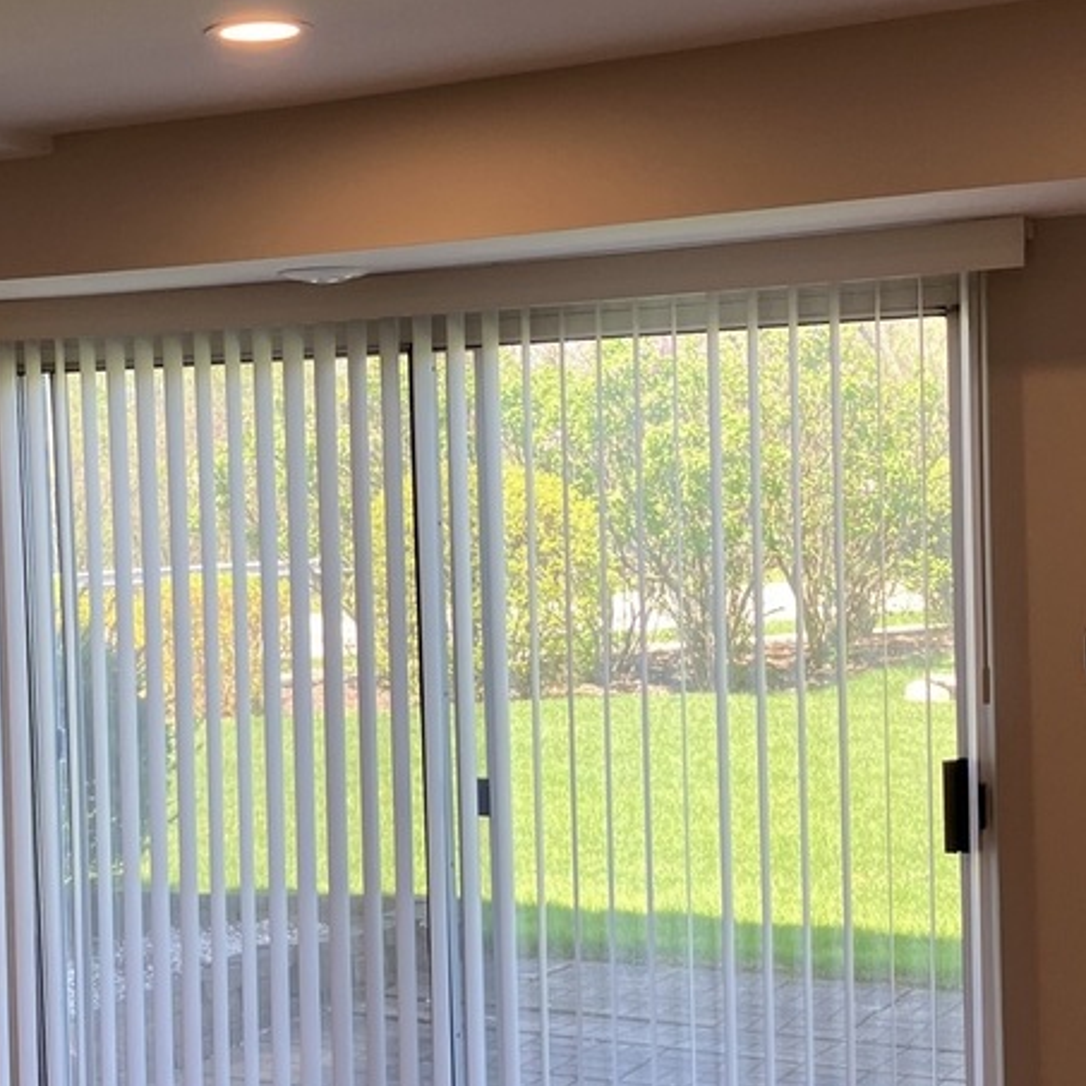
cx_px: 350
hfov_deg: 28.9
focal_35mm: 59
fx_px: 2094
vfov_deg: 29.1
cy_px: 518
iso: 40
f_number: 1.8
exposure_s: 1/120
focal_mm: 3.99
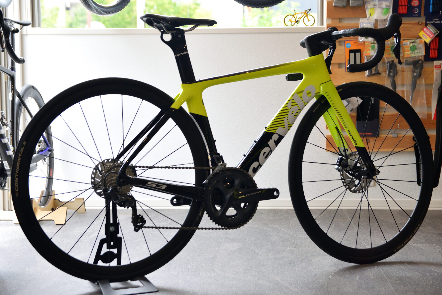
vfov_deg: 18.2
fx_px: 921
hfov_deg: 27.0
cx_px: 221
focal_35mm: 75
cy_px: 148
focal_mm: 50
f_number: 4
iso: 640
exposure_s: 1/400
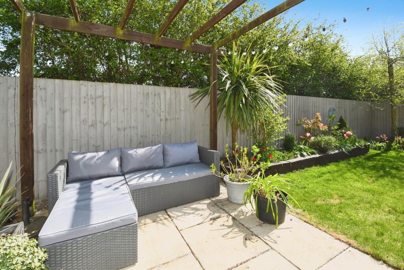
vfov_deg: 77.3
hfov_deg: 100.4
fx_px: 168
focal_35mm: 15
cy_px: 135
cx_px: 202
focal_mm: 10
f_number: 14
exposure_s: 1/250
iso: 800
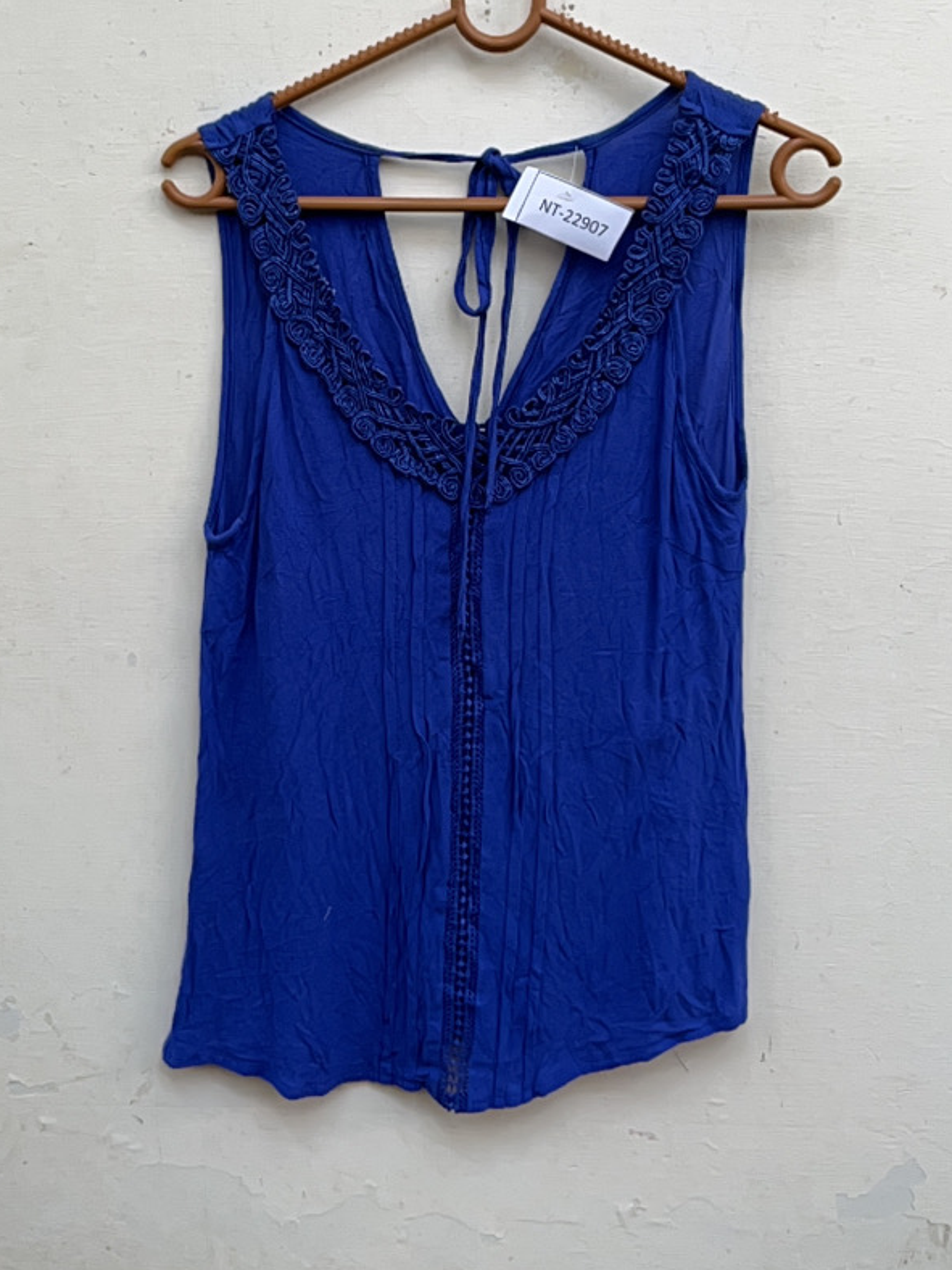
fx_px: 1357
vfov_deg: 49.7
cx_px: 425
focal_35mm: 37
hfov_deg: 38.6
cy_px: 482
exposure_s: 1/60
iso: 40
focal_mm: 5.1
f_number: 1.6
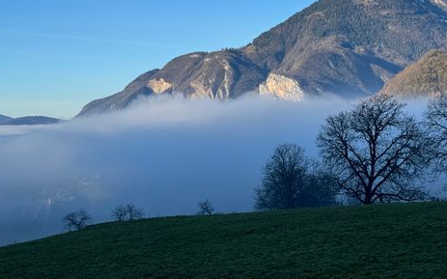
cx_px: 285
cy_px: 70
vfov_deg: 19.6
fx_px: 804
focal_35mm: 66
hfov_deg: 30.9
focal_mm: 6.86
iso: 64
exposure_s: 1/3257
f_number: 1.78
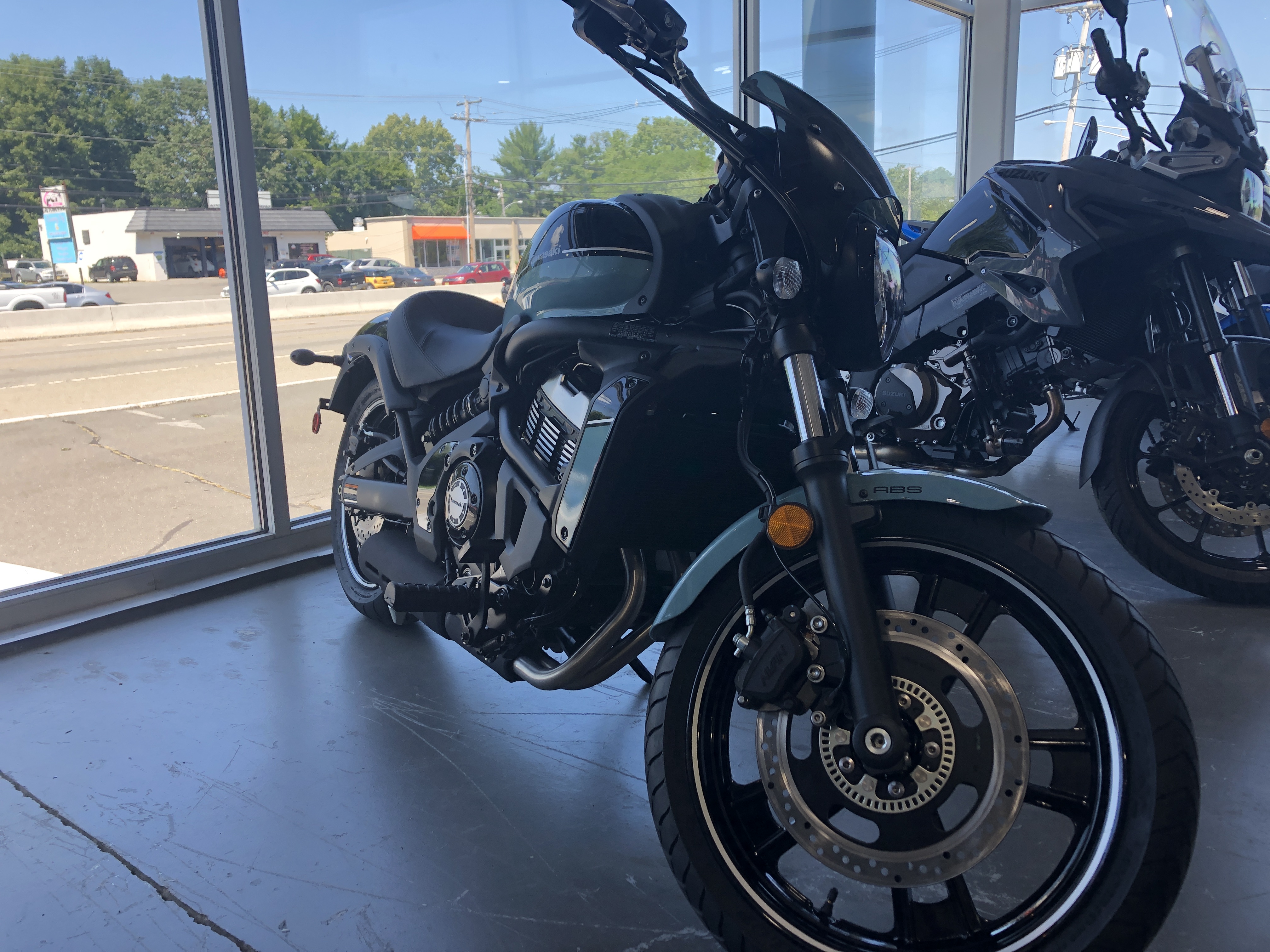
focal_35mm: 28
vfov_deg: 49.7
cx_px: 635
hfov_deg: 63.4
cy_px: 476
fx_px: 1027
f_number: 1.8
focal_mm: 3.99
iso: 20
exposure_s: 1/207
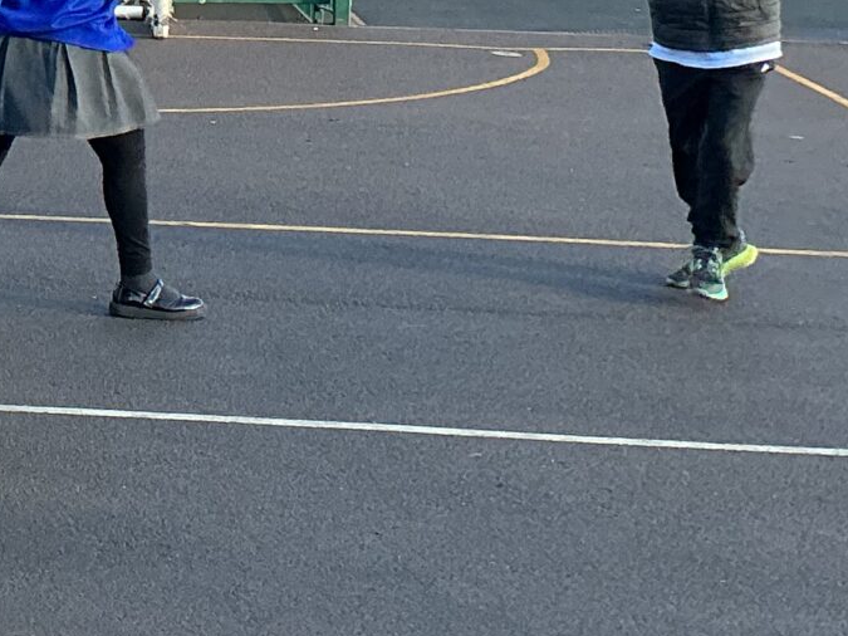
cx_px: -216
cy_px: -123
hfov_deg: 17.0
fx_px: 2694
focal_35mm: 110
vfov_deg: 13.1
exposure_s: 1/519
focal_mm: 3
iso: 25
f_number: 1.8
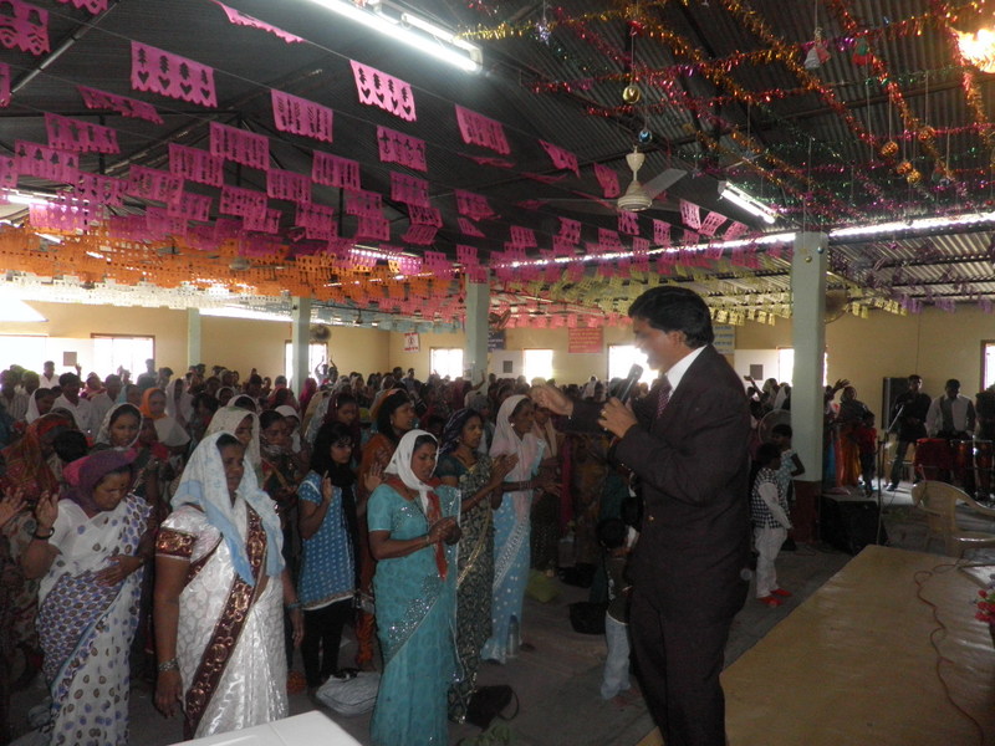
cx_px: 498
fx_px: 690
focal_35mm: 24
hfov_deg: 71.6
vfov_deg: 56.8
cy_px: 373
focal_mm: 4.3
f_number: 3.3
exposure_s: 1/30
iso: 200
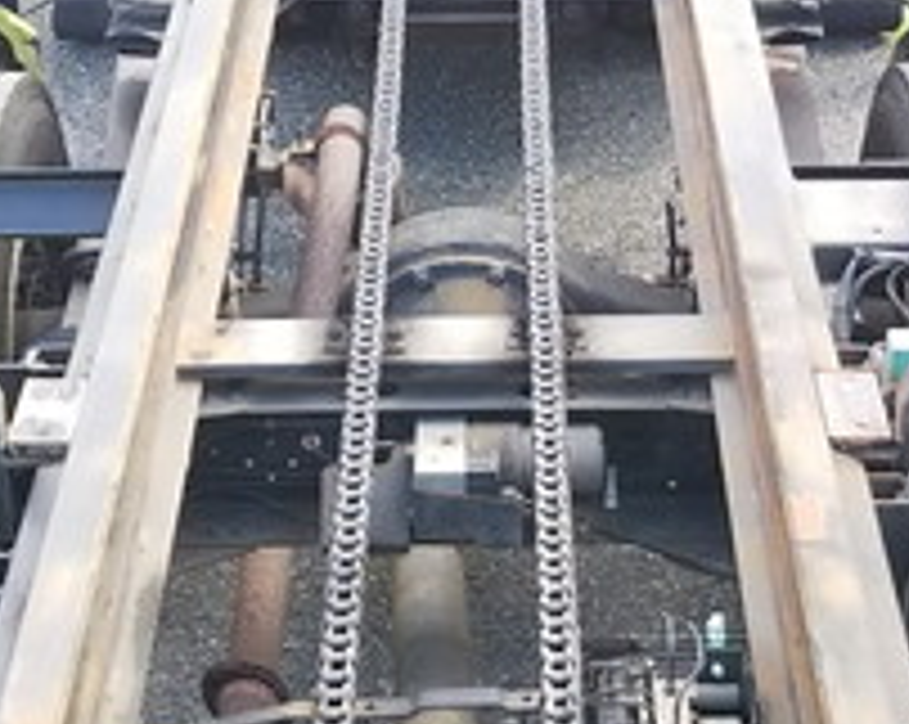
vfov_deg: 16.4
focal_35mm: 93
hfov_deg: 20.6
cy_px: 157
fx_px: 2498
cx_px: 536
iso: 40
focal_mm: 4
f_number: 2.2
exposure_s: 1/120
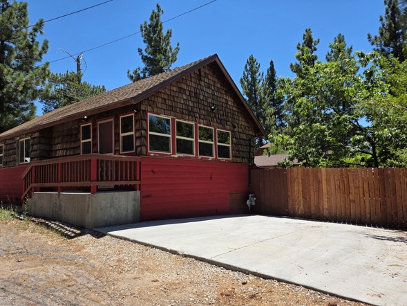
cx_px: 193
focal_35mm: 25
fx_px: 294
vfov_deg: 54.9
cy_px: 162
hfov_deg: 69.3
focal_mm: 6.3
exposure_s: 1/4057
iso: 80
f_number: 1.7
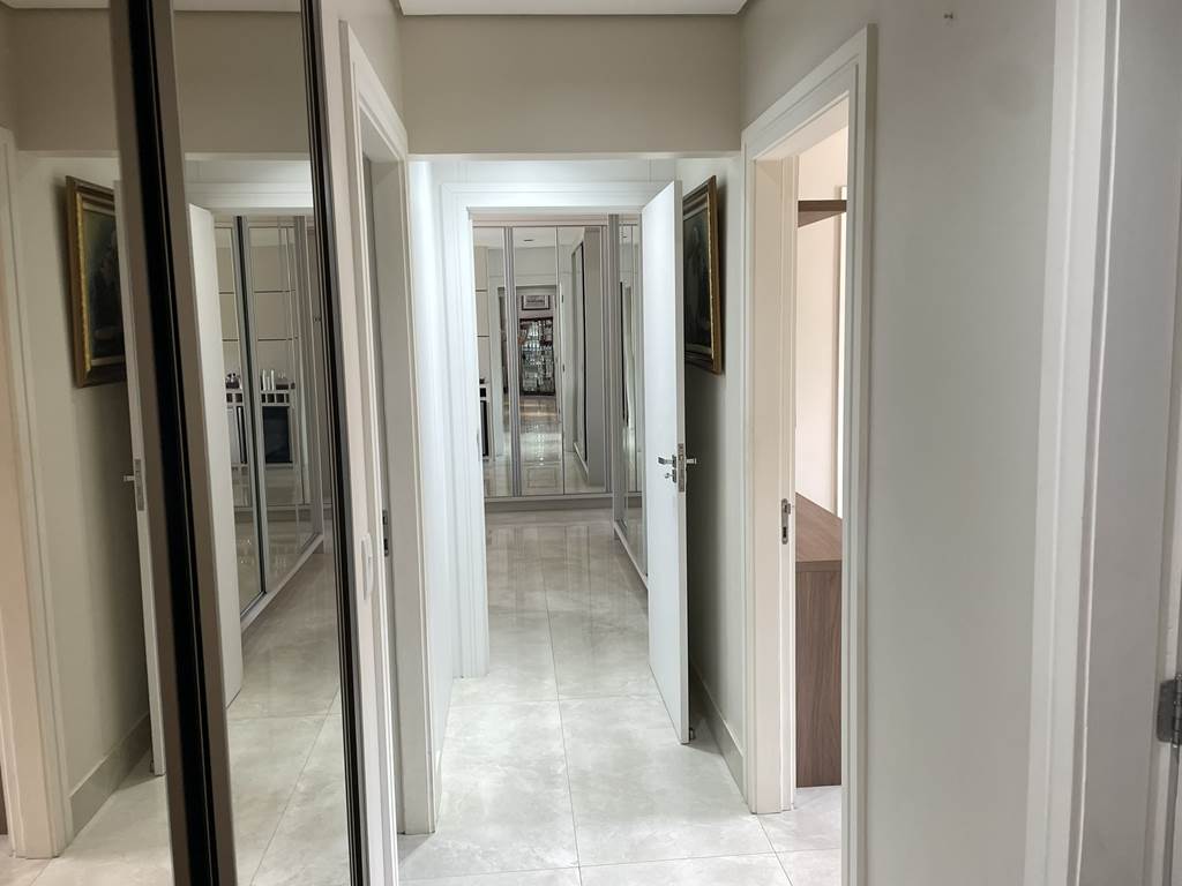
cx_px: 591
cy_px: 443
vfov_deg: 53.1
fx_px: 888
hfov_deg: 67.3
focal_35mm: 26
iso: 125
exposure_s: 1/120
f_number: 1.6
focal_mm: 4.2
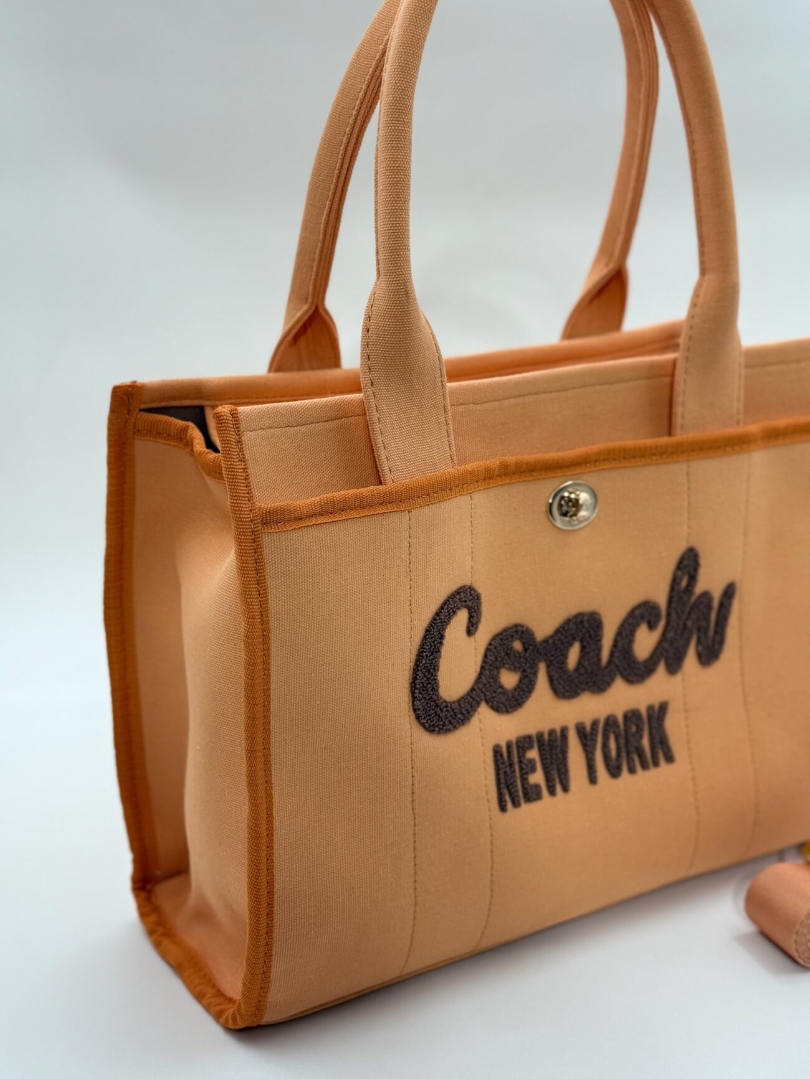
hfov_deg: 30.3
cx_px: 405
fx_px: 1497
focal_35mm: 48
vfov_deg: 39.7
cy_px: 540
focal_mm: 6.76
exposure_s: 1/778
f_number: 1.78
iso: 80
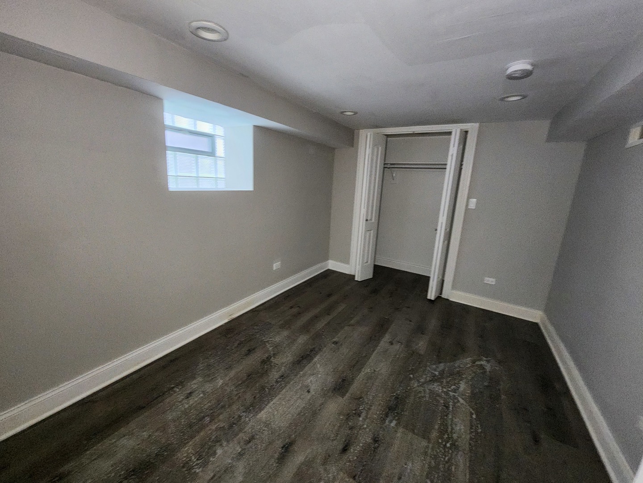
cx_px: 322
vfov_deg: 89.9
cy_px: 242
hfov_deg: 106.2
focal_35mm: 13
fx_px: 241
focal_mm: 2.2
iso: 640
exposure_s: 1/30
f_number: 2.2
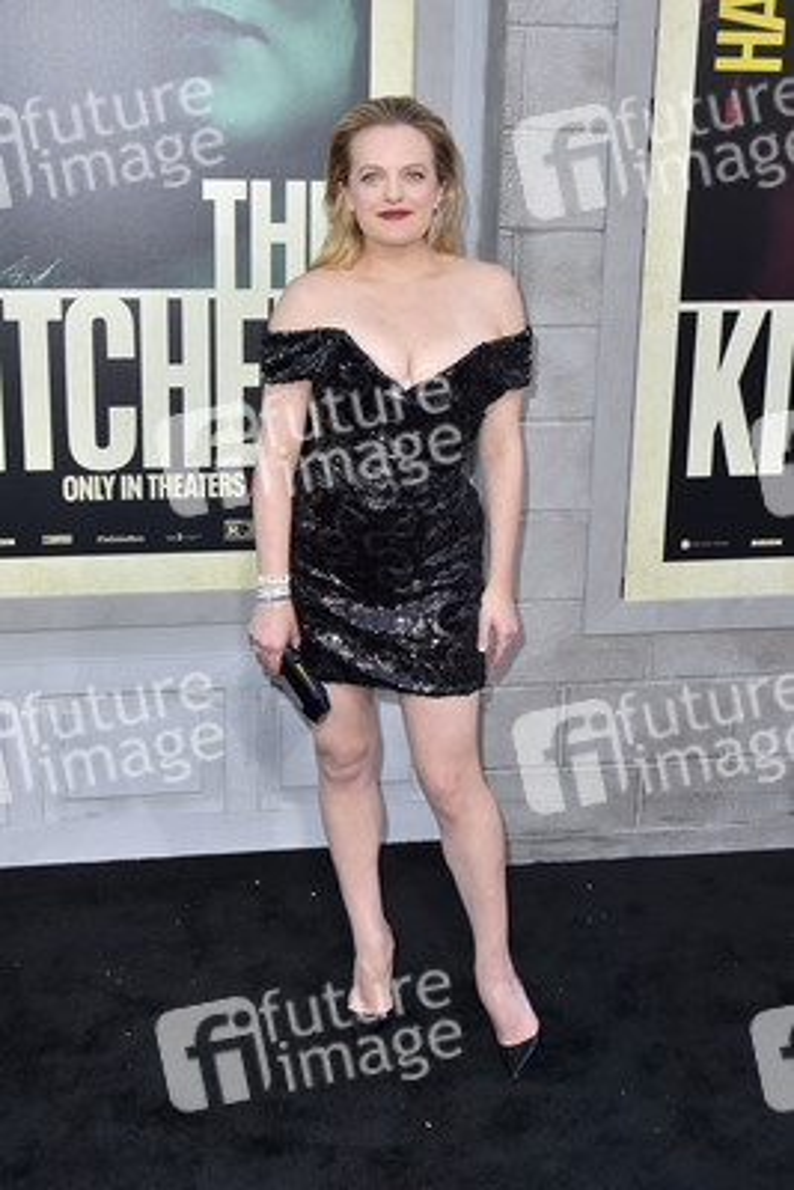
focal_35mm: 38
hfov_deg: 35.1
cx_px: 397
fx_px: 1256
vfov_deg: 50.7
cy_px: 595
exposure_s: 1/250
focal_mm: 38
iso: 320
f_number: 7.1
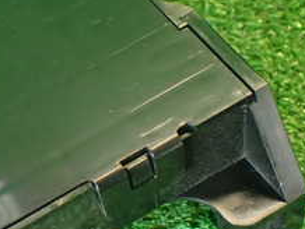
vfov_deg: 16.8
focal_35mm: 88
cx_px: -20
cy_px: 140
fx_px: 776
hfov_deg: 21.2
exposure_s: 1/30
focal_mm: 5.79
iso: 400
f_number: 2.4
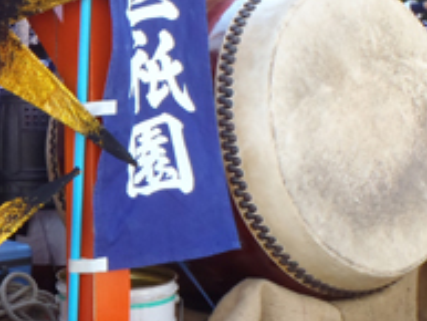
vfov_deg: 17.0
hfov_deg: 21.4
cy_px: 113
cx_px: -40
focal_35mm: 87
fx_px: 1074
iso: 80
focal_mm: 5
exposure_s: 1/60
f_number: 3.9
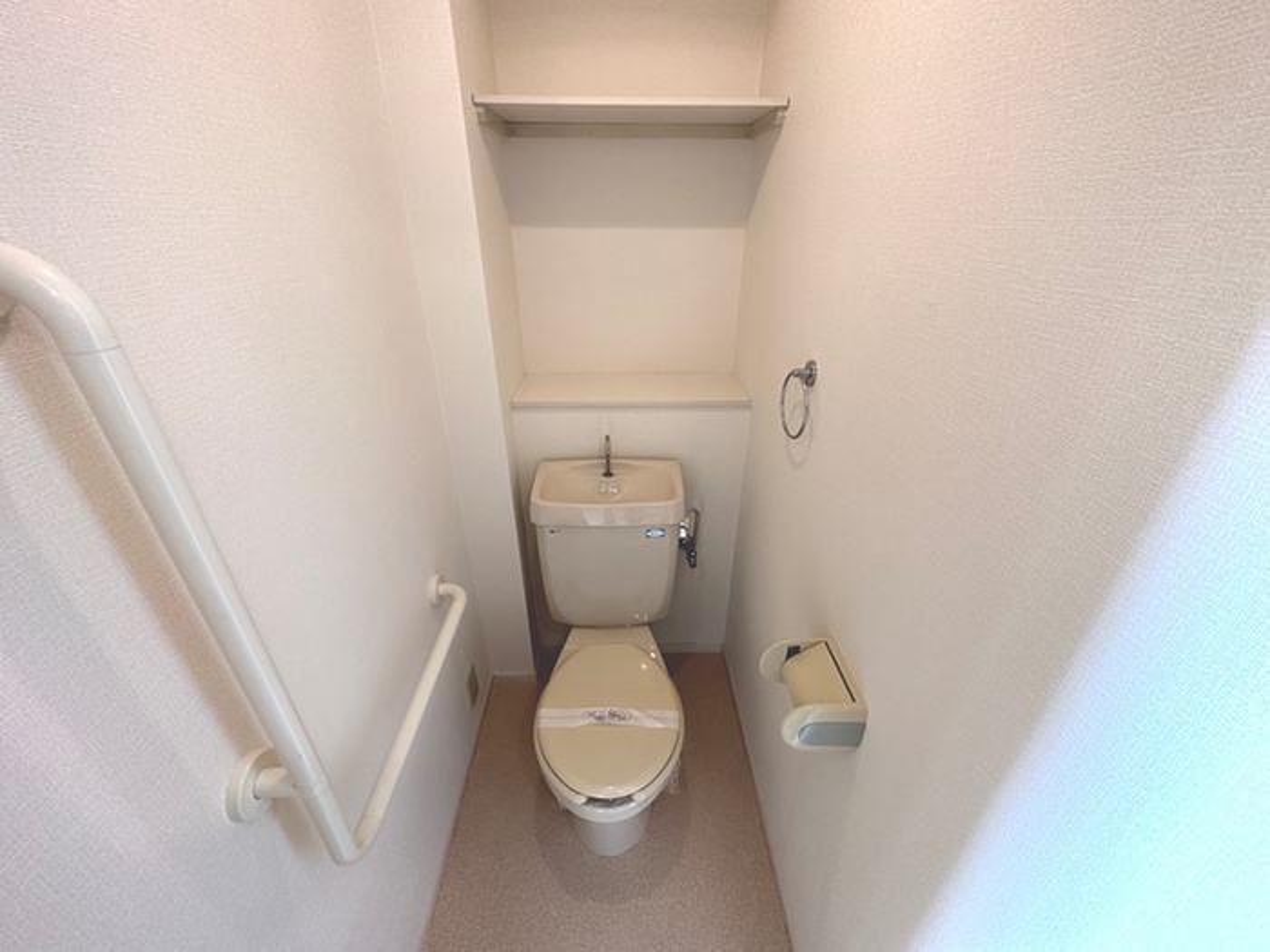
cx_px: 635
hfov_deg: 102.1
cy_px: 476
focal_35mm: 14
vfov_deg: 85.7
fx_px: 514
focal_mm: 2.22
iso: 250
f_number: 2.2
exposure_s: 1/120
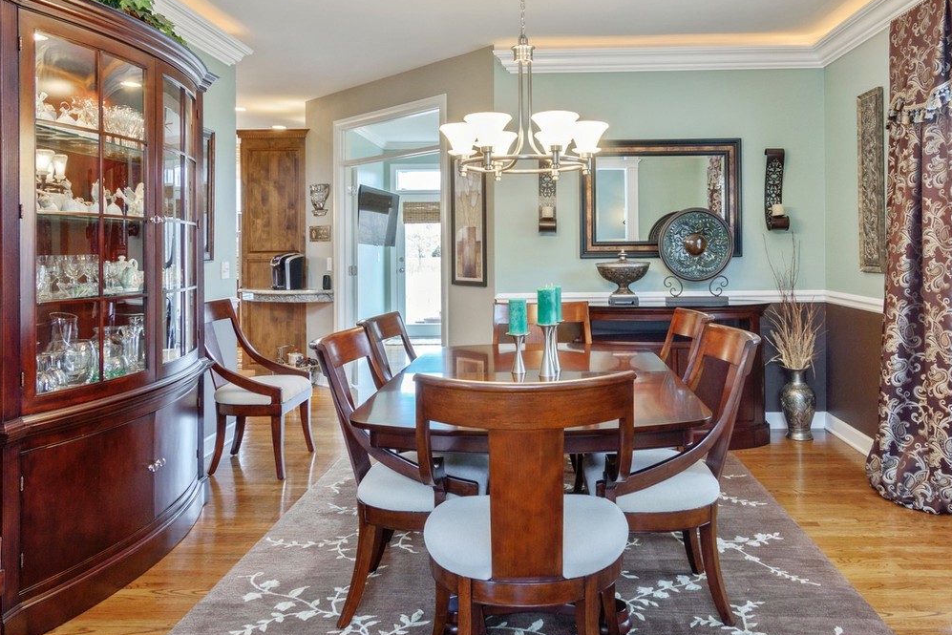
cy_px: 275
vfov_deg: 48.1
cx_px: 527
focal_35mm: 27
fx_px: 709
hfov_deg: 67.6
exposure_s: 1/4
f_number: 8
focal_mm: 11
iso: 200
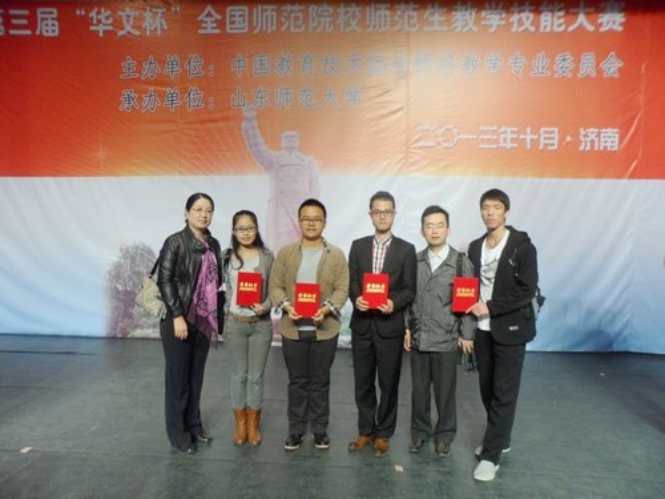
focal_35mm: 26
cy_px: 250
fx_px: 499
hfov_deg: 67.3
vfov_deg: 53.1
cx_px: 332
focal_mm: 4.9
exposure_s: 1/45
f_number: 3.3
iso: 200
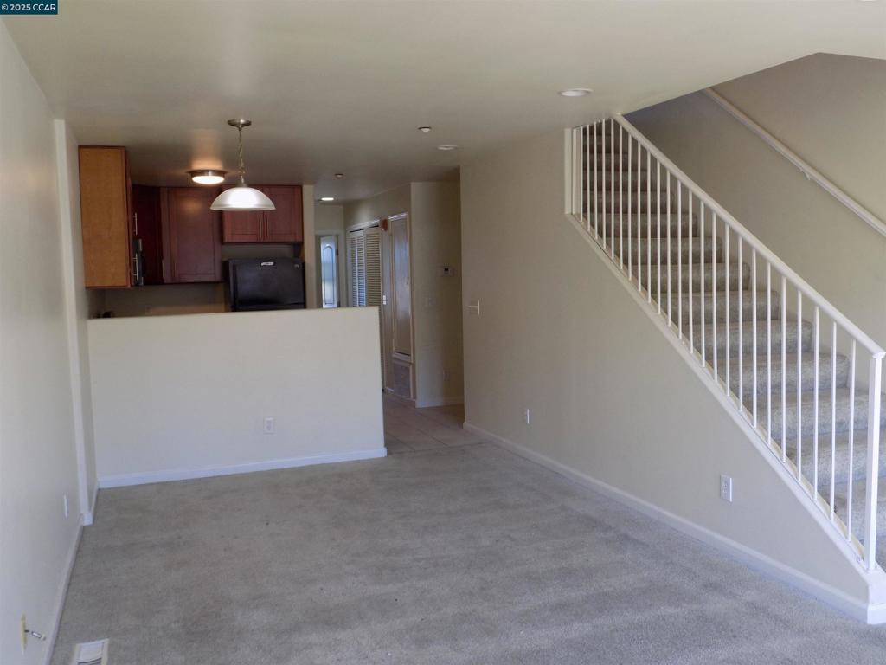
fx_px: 768
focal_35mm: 30
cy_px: 332
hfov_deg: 60.0
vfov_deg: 46.8
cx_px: 443
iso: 100
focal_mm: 5.3
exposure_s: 1/30
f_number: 3.3
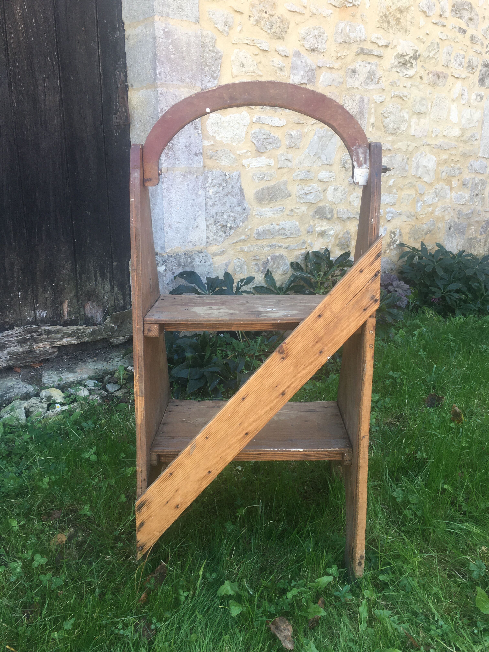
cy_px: 326
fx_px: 546
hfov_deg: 48.2
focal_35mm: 29
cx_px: 244
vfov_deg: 61.7
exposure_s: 1/100
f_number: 2.2
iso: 32
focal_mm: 4.15
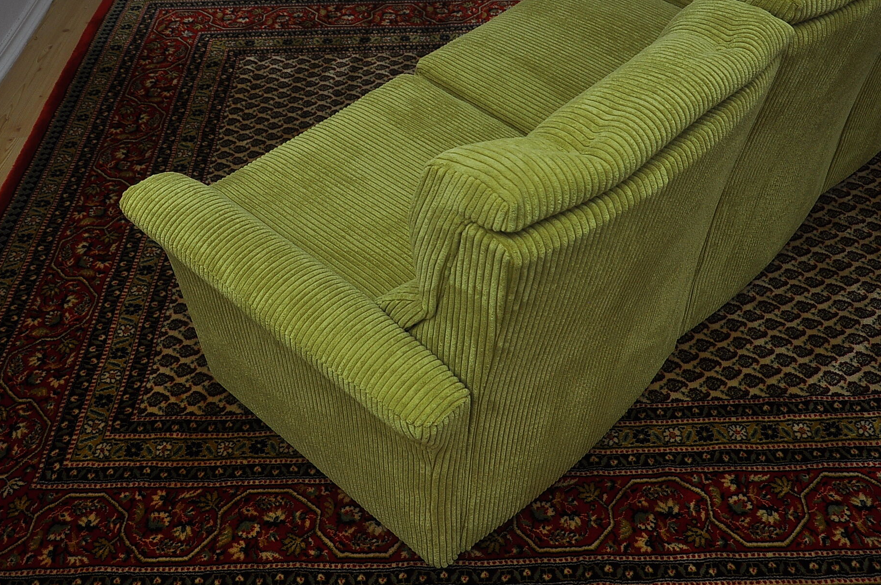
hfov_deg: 49.6
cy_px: 264
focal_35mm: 39
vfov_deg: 34.1
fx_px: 953
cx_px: 454
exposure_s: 1/200
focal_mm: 22
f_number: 4
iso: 200
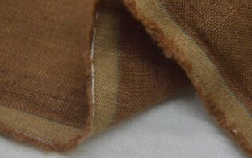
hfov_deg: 8.2
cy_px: 36
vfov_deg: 5.1
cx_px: 149
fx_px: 1764
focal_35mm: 257
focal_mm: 105
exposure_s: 1/6000
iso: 5000
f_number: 5.6
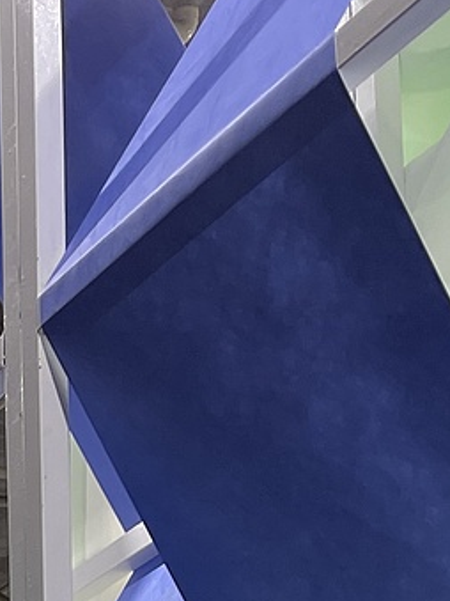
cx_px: -480
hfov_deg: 10.7
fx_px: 2185
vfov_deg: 12.5
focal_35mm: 126
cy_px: 1403
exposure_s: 1/100
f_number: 1.6
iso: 100
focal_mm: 5.1
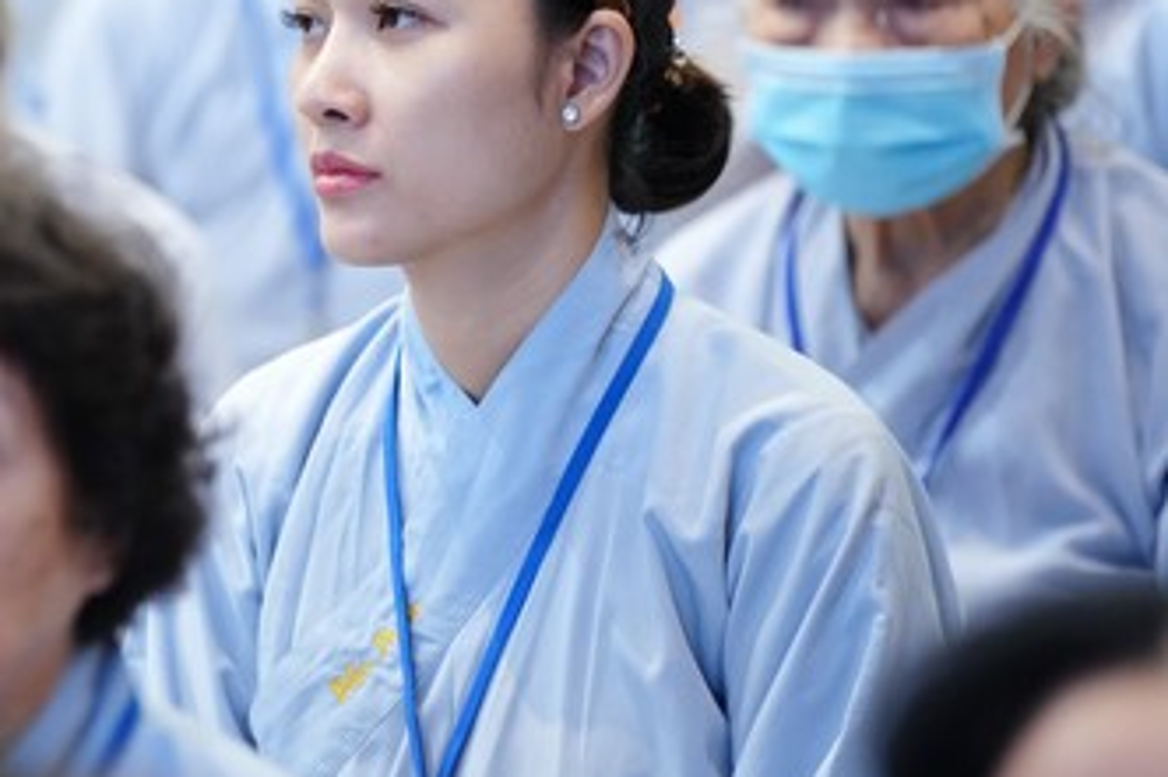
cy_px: 281
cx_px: 99
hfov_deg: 7.0
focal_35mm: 293
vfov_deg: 4.7
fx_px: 9501
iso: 4000
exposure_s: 1/100
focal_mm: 150
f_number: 2.8
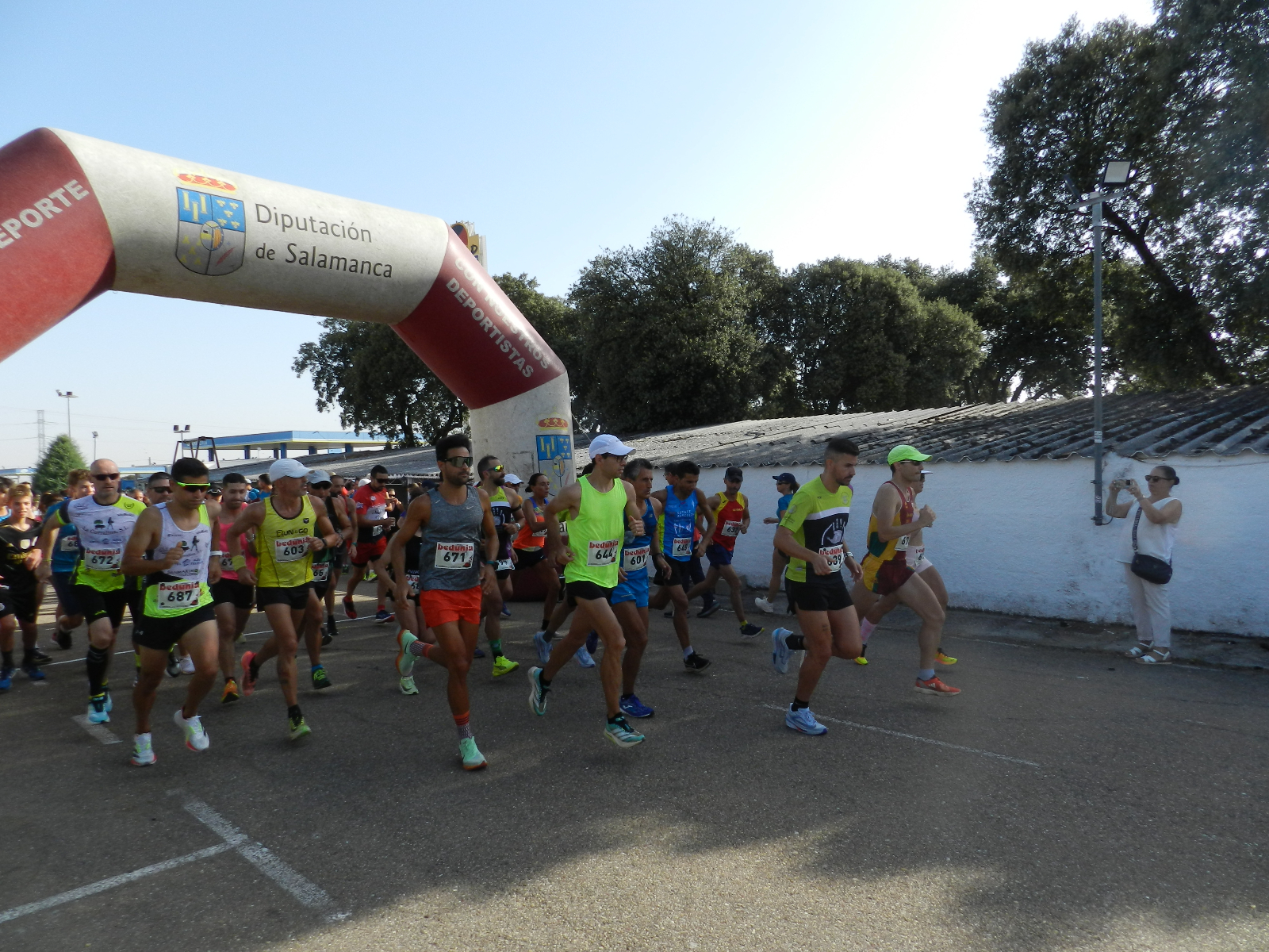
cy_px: 476
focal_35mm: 23
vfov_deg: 58.9
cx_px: 634
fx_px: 843
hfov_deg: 73.9
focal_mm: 4
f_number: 3.4
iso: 160
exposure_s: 1/1000
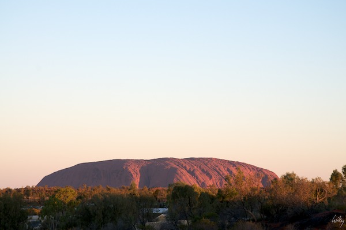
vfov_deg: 10.7
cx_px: 173
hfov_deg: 16.1
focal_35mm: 128
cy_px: 115
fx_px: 1223
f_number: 6.3
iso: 320
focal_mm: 85
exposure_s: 1/160
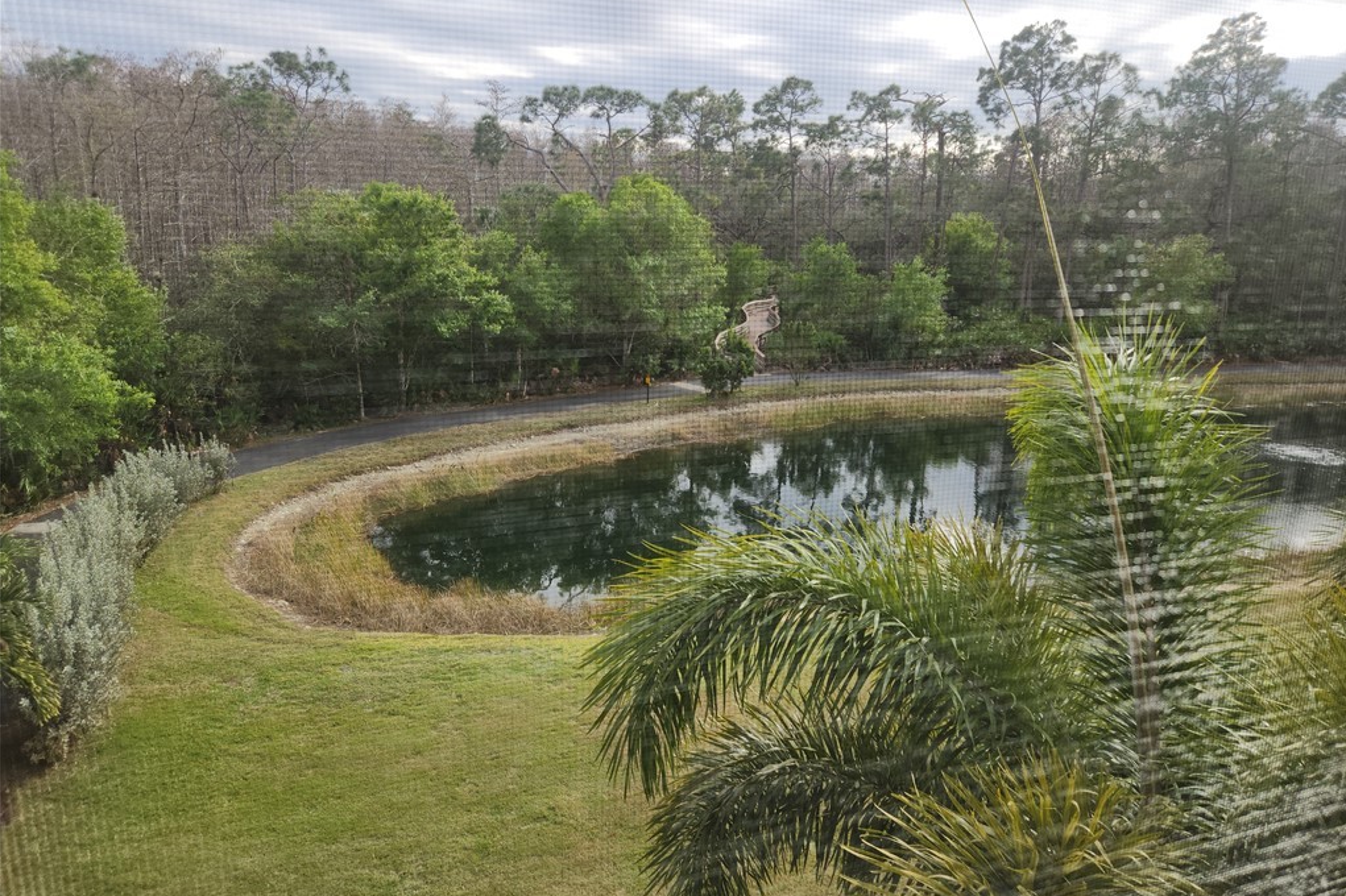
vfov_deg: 53.1
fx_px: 897
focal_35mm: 24
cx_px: 674
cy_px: 432
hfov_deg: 73.8
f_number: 1.8
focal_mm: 5.4
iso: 20
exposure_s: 1/519
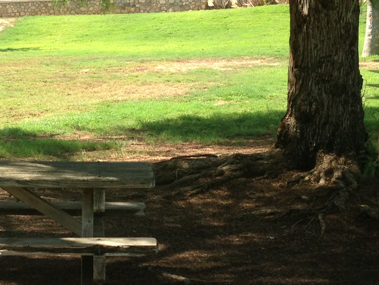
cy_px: 167
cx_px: 73
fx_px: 1117
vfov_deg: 14.5
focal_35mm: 102
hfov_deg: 19.1
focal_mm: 4.12
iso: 50
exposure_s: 1/497
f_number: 2.4
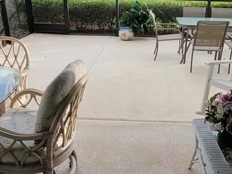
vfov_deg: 36.8
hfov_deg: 47.5
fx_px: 261
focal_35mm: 39
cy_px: 82
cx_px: 142
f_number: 2.2
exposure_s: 1/137
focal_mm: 1.74
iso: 40
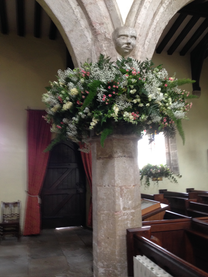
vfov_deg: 55.4
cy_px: 138
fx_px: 264
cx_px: 104
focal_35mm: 33
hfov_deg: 42.9
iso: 125
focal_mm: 4.12
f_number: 2.4
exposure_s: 1/20
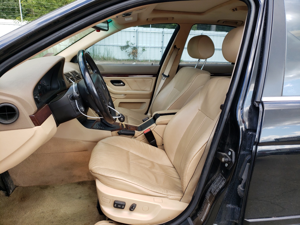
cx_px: 150
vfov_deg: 53.1
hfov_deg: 67.3
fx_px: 225
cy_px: 112
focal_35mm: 26
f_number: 1.5
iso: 50
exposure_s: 1/323
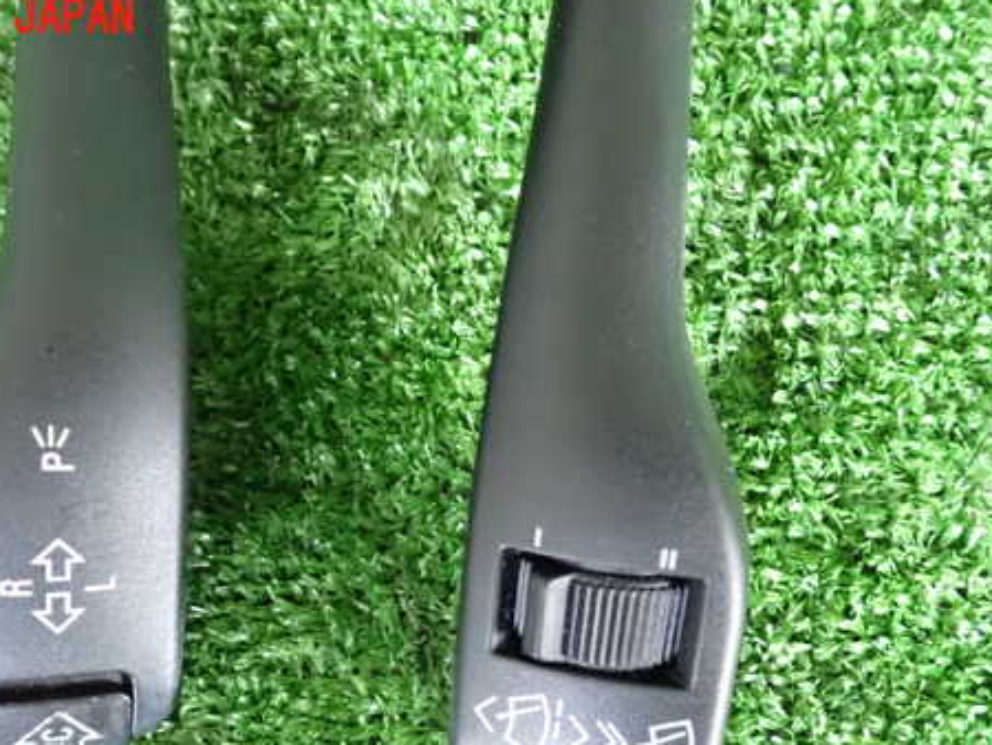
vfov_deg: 35.7
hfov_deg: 46.5
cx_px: 395
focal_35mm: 40
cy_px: 487
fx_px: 1147
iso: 1600
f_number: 2.3
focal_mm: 5.4
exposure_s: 1/60
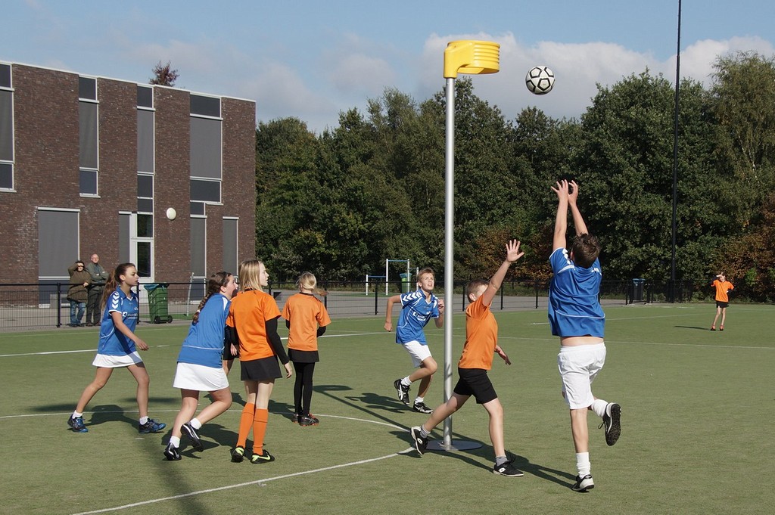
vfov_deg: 31.8
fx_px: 903
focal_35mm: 42
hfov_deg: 46.4
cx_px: 388
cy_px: 258
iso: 100
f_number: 5.6
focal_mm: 28
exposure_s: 1/800
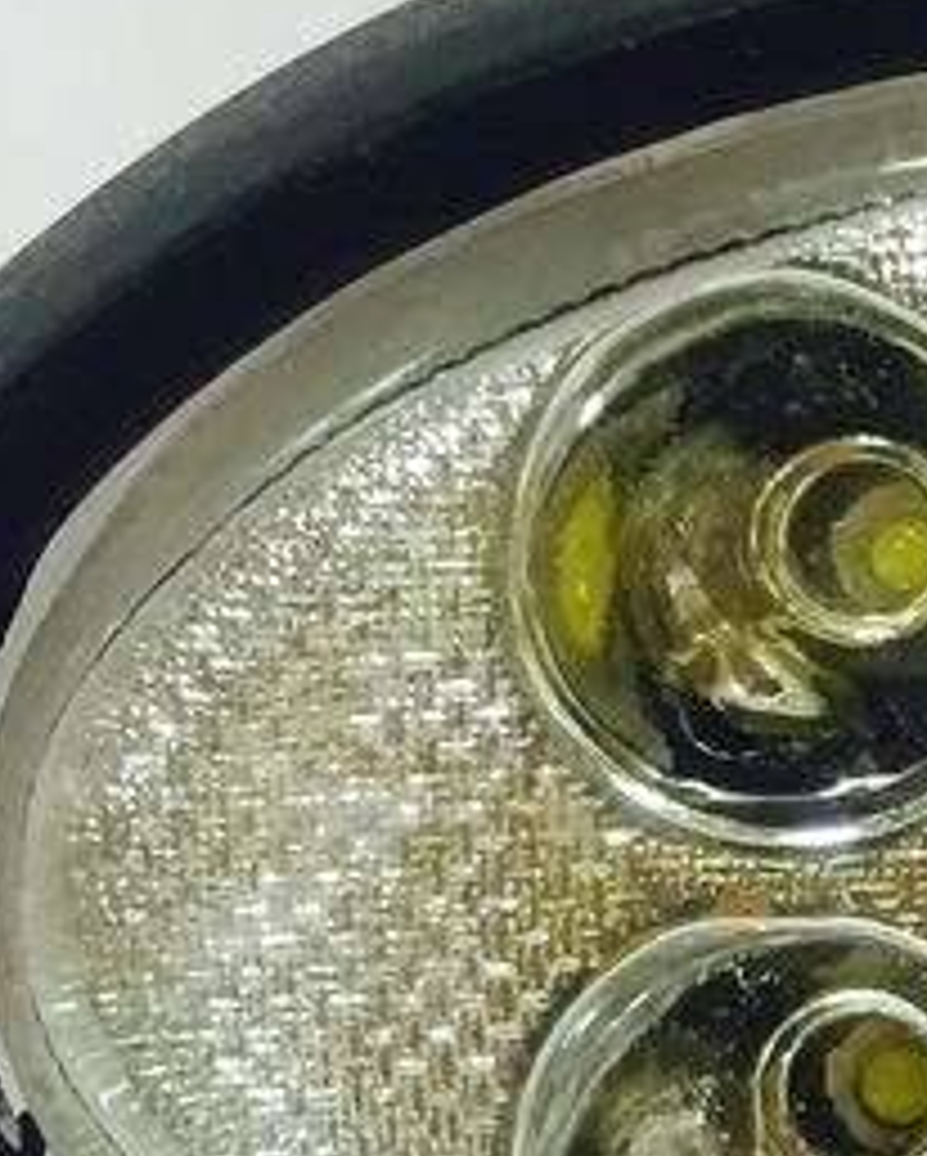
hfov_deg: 13.1
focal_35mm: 110
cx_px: 1503
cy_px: 837
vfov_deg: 17.4
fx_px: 3768
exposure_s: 1/33
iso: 80
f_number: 2.2
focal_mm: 4.15
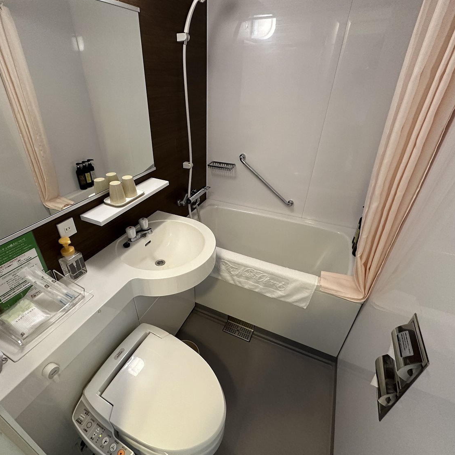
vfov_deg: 84.0
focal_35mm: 17
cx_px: 199
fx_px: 253
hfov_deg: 83.6
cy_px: 232
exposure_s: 1/50
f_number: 2.2
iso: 320
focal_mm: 2.22
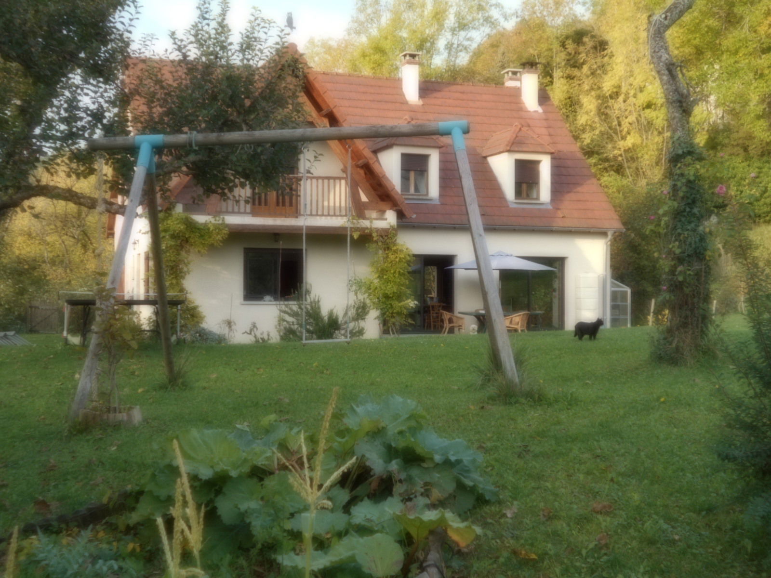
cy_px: 289
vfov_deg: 29.1
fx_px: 1114
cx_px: 386
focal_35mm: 50
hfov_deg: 38.2
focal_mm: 8.8
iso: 80
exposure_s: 1/80
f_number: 4.5
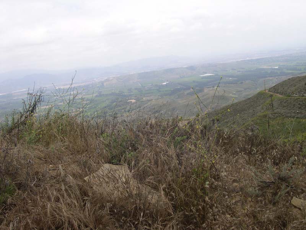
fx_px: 336
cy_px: 115
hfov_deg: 49.0
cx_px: 153
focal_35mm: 38
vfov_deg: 37.7
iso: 100
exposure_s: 1/152
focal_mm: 8
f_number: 7.6
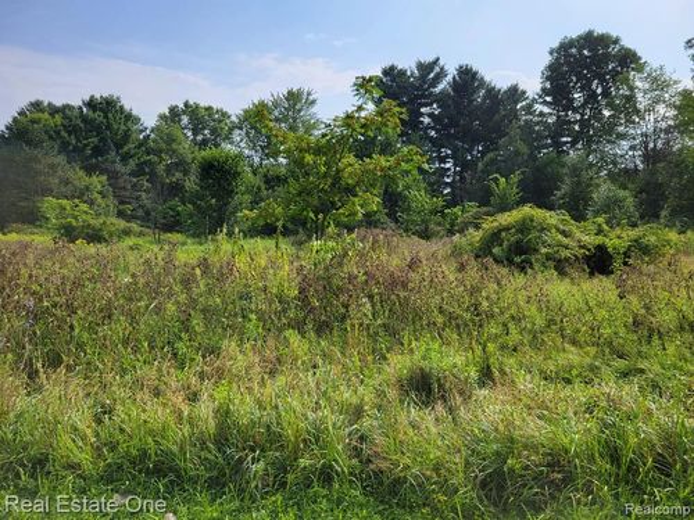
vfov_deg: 53.1
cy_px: 260
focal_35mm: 26
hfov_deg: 67.3
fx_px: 521
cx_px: 347
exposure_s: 1/2790
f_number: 1.8
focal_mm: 5.4
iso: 40
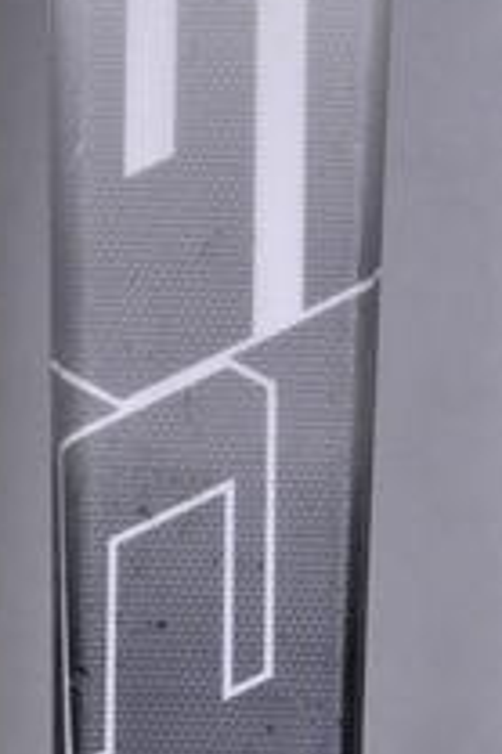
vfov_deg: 6.1
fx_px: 7104
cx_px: -31
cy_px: 584
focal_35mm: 339
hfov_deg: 4.0
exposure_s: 1/125
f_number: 9.5
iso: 3200
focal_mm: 105
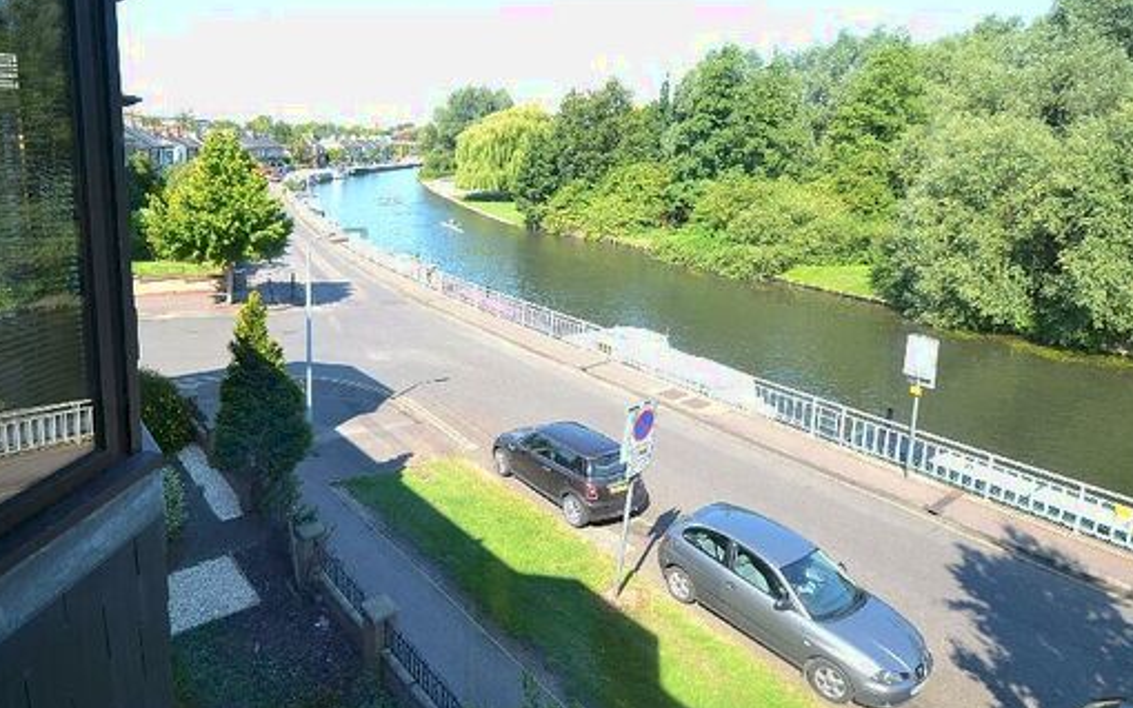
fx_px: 649
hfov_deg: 81.7
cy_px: 241
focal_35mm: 21
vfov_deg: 56.2
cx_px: 478
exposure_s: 1/125
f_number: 5.6
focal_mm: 10
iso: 100
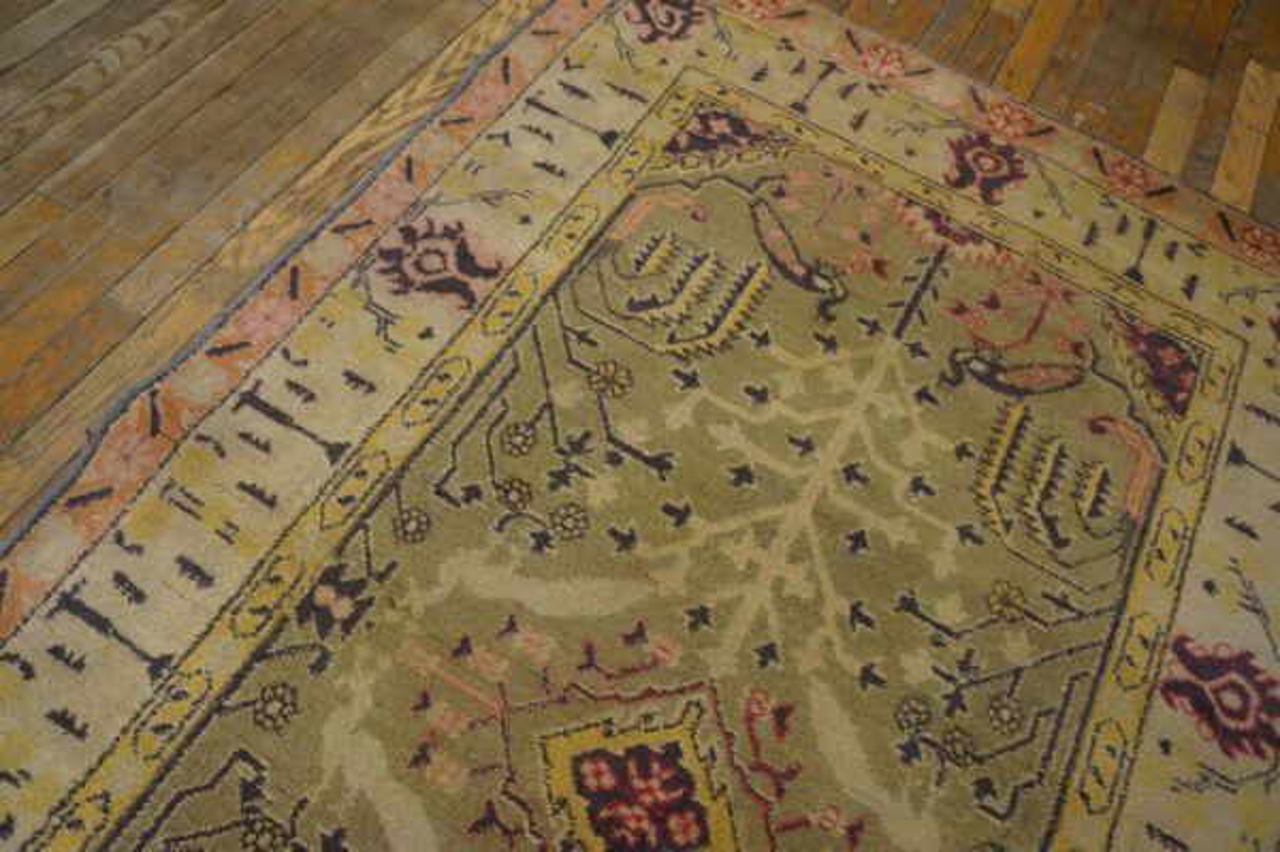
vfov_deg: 47.9
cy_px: 426
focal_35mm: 27
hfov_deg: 67.4
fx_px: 959
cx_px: 640
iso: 1600
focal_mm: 18
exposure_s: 1/160
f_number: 4
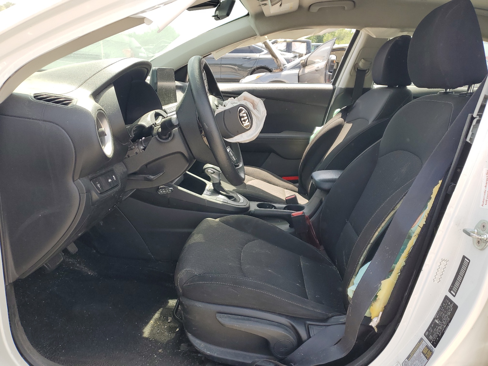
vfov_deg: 53.1
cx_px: 244
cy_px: 183
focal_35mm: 26
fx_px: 367
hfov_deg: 67.3
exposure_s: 1/500
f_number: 1.5
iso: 50
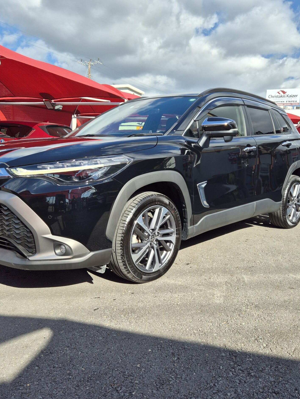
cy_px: 198
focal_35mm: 31
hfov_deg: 45.5
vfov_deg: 58.3
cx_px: 153
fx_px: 358
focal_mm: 5.4
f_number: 1.8
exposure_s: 1/1192
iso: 25
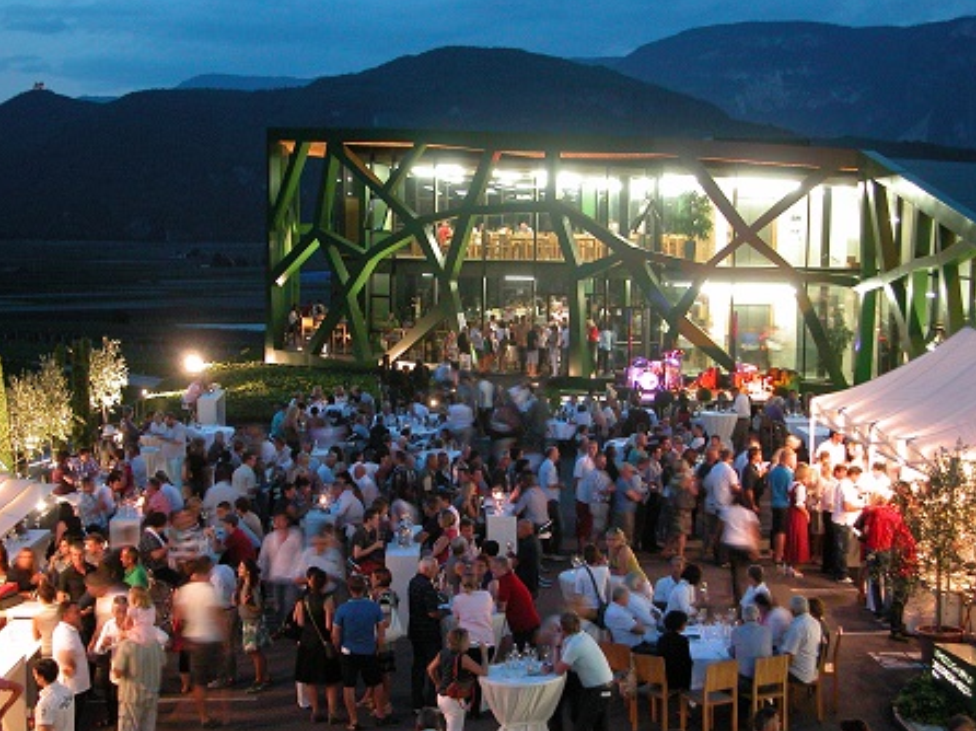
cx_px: 431
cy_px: 407
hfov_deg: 31.2
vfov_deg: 23.6
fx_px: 1747
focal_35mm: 62
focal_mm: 13.7
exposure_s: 1/1.8
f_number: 3.1
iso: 400
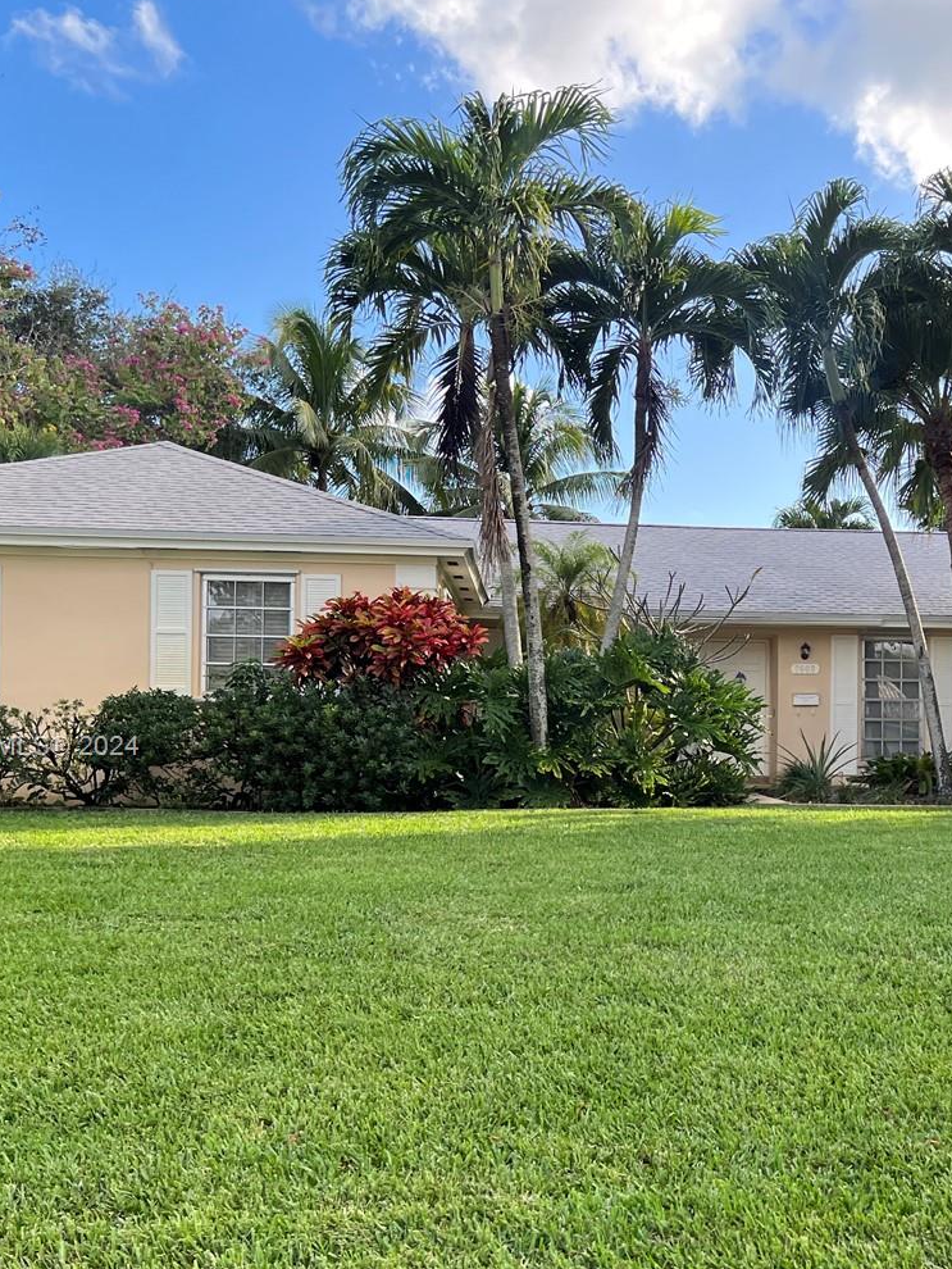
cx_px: 755
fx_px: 1539
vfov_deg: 44.6
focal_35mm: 42
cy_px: 749
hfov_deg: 33.4
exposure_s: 1/949
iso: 50
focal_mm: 5.7
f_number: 1.5
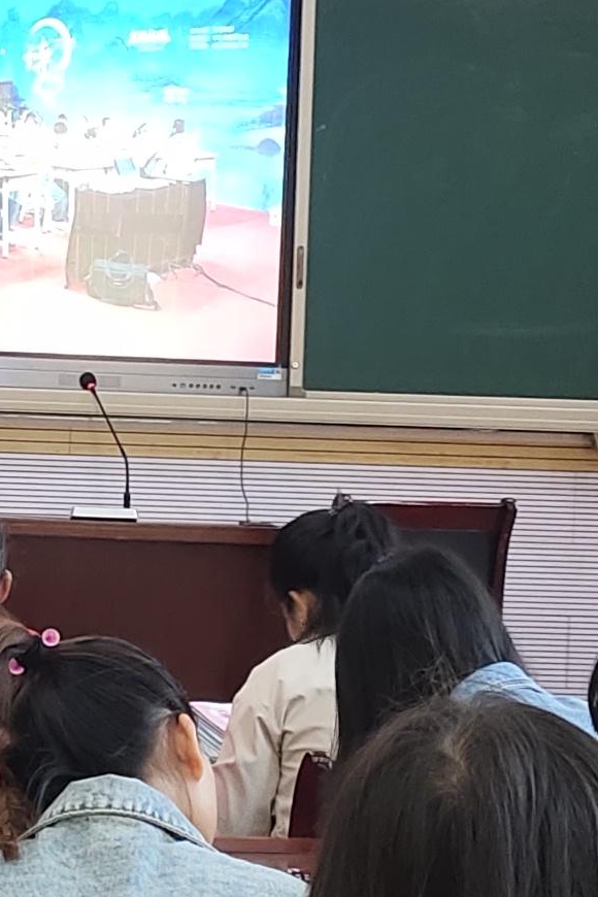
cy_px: 432
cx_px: -22
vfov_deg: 18.6
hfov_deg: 12.3
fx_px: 2741
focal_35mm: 110
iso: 587
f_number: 1.79
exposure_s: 1/50
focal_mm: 4.76
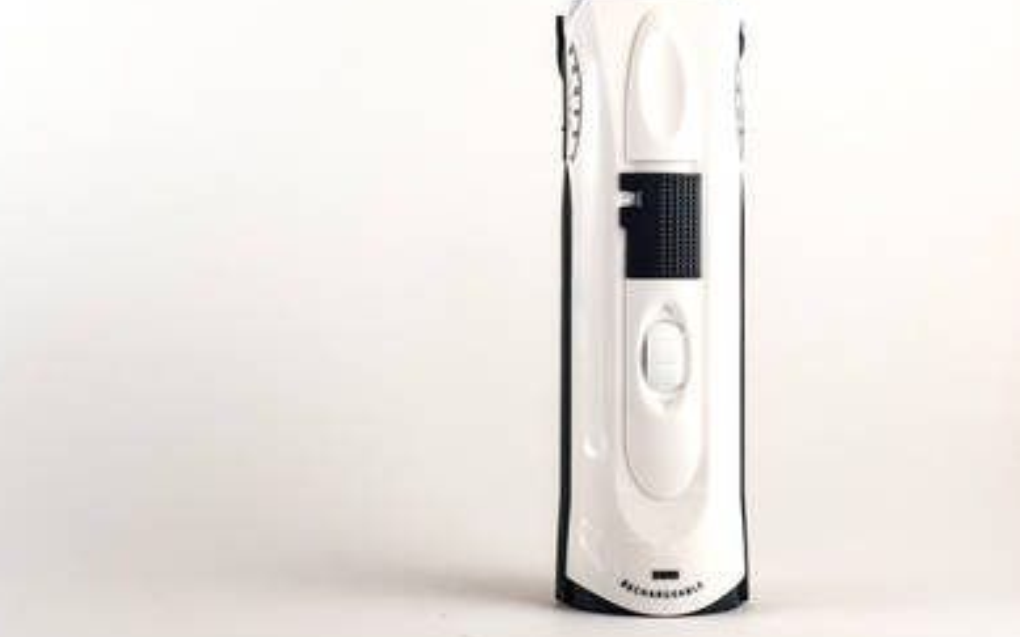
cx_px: 469
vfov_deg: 24.4
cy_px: 273
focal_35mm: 53
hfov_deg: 38.2
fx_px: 1473
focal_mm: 30
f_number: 9
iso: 100
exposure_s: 1/20
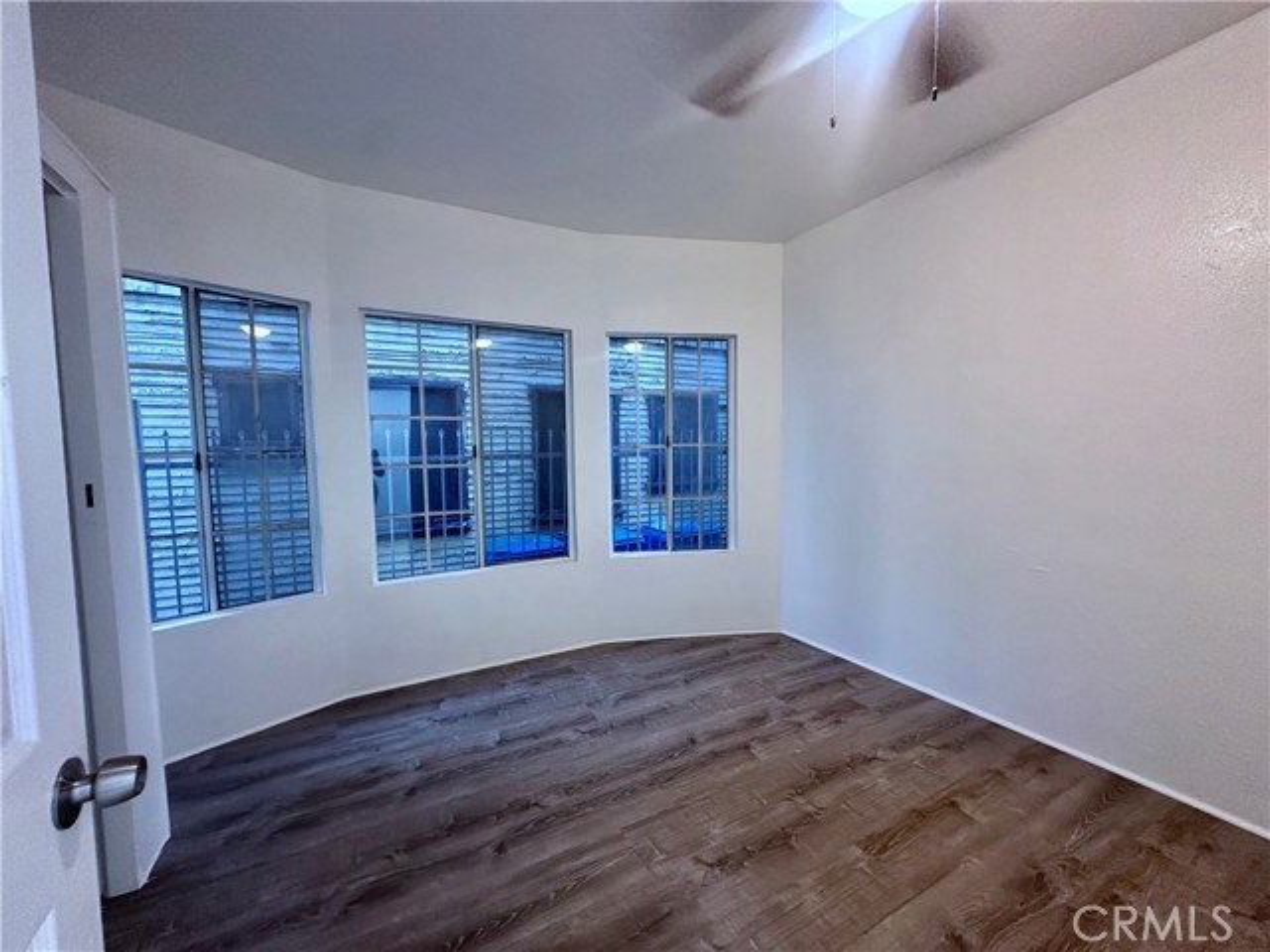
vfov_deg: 85.7
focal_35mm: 14
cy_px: 476
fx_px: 514
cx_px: 635
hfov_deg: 102.1
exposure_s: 1/60
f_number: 2.2
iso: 500
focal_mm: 2.22
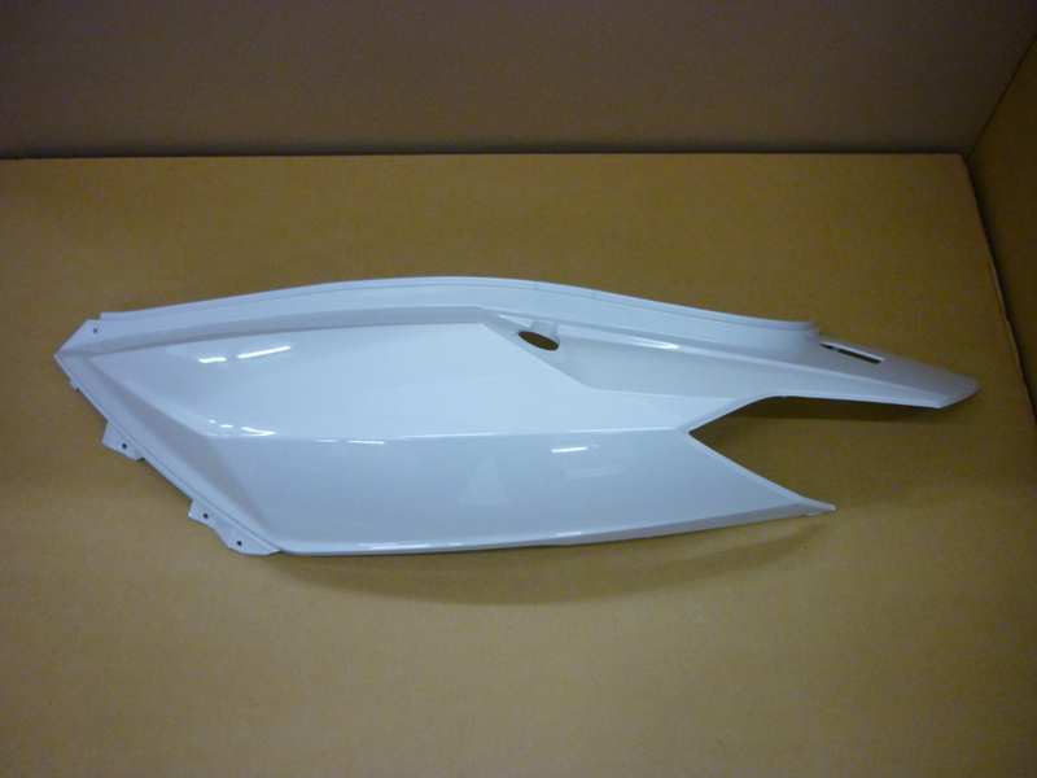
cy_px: 389
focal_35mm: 33
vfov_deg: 42.9
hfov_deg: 55.4
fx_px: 989
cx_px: 518
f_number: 2.8
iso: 320
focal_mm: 5.5
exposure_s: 1/30
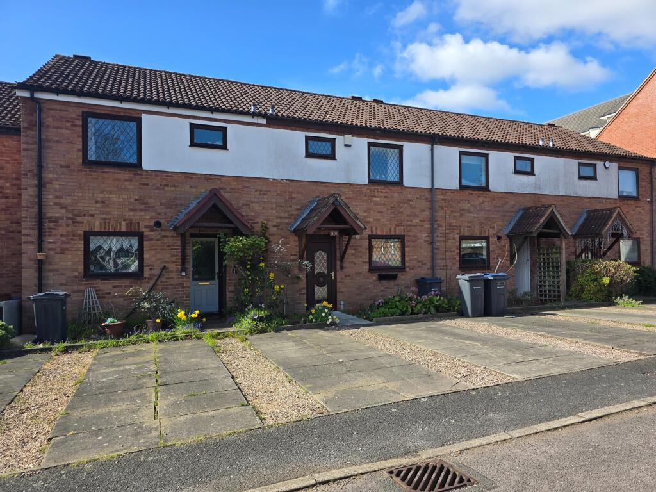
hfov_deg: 73.9
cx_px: 328
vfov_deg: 58.9
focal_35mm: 23
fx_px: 436
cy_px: 246
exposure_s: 1/444
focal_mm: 6.3
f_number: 1.7
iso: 12
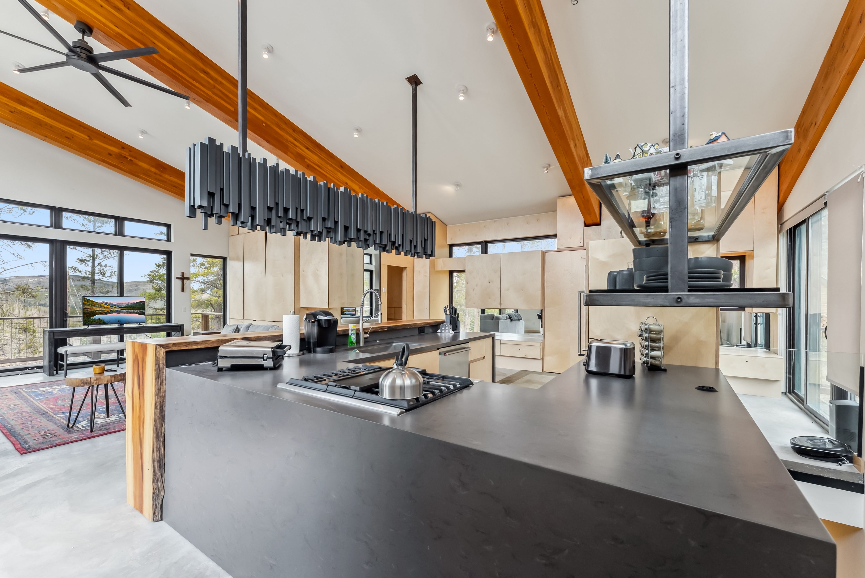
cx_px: 432
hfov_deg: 104.2
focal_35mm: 14
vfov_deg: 81.3
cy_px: 289
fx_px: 337
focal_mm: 14
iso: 800
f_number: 8
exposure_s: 1/60
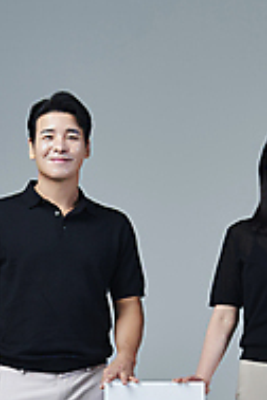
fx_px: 1413
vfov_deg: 16.0
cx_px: 160
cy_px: 328
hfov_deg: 10.8
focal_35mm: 127
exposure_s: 1/125
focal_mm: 60
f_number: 16
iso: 100
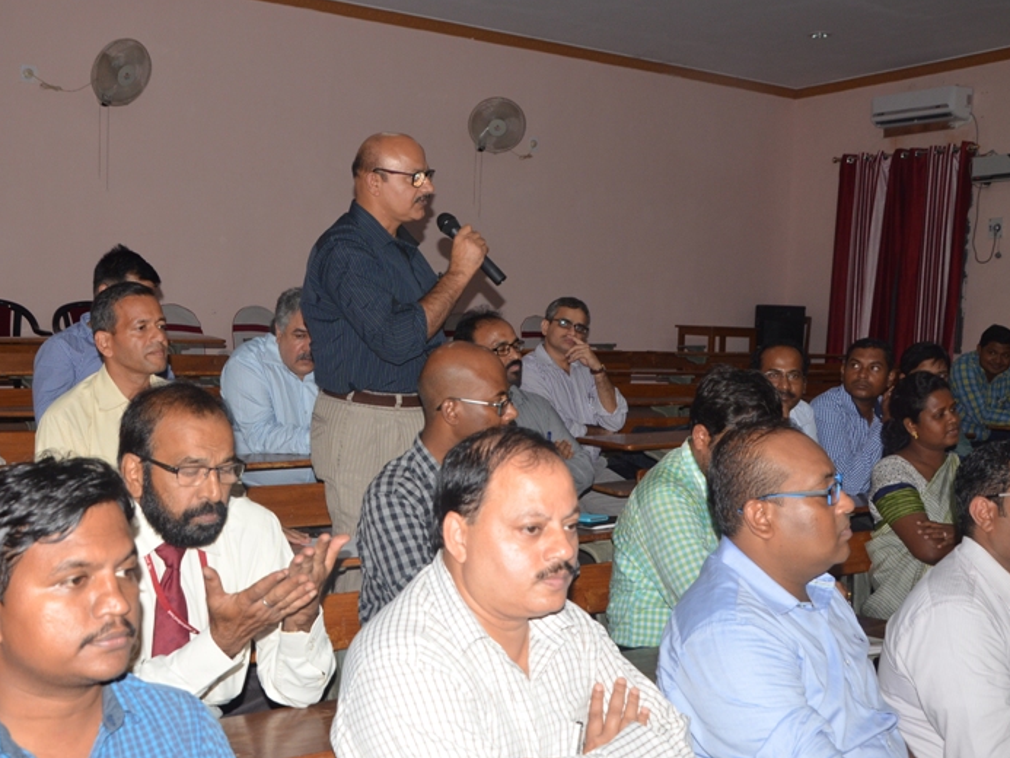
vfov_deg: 34.7
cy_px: 379
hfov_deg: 45.1
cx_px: 446
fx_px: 1213
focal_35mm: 42
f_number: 7.1
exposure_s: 1/125
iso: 640
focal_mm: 25
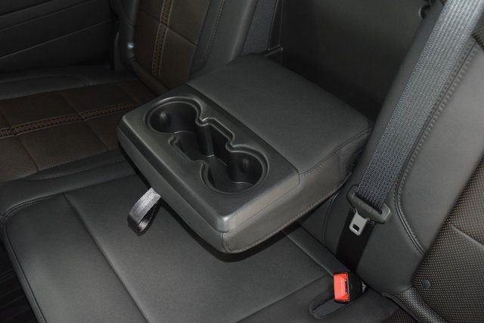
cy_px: 162
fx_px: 484
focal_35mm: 36
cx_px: 242
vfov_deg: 36.9
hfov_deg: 53.1
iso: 2500
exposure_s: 1/15
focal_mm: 24
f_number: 3.8
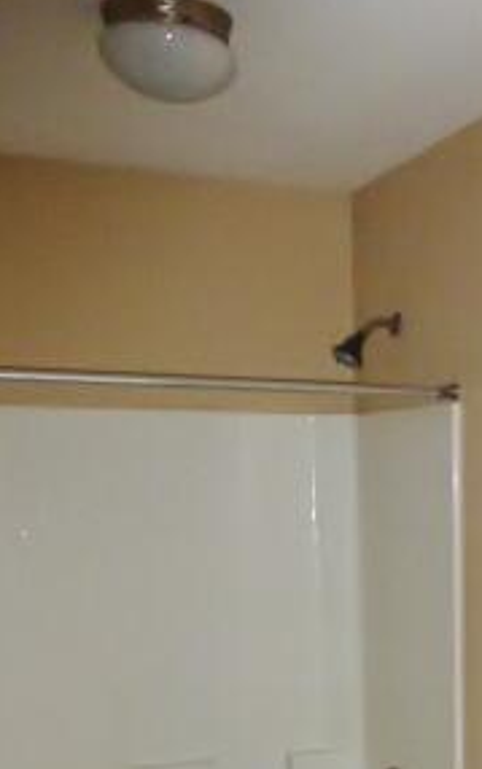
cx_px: 552
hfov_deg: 21.4
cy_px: 847
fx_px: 1197
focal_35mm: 57
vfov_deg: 31.6
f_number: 3.3
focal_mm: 4.3
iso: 400
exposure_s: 1/8
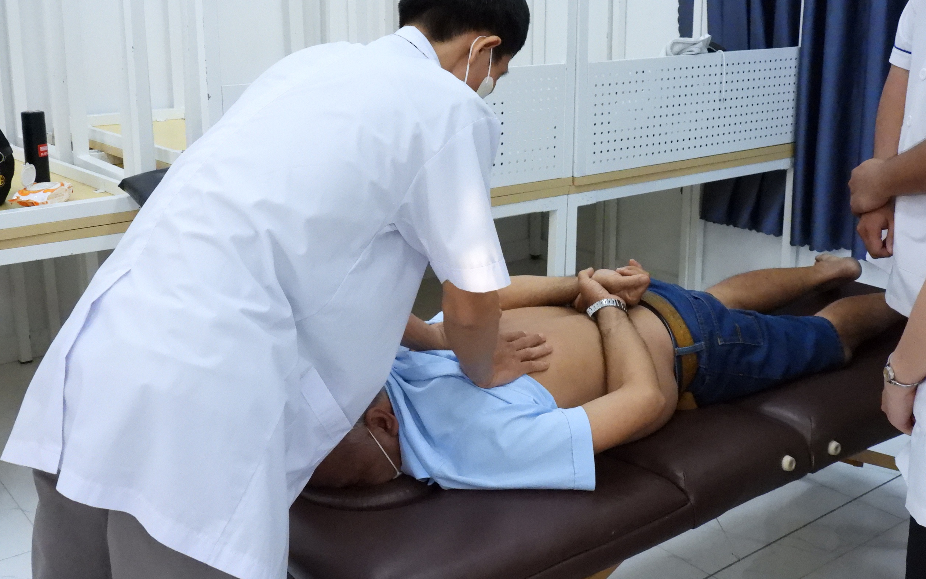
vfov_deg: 29.8
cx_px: 459
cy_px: 235
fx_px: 1085
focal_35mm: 43
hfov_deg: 46.2
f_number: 3.2
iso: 1600
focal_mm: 7.1
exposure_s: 1/400
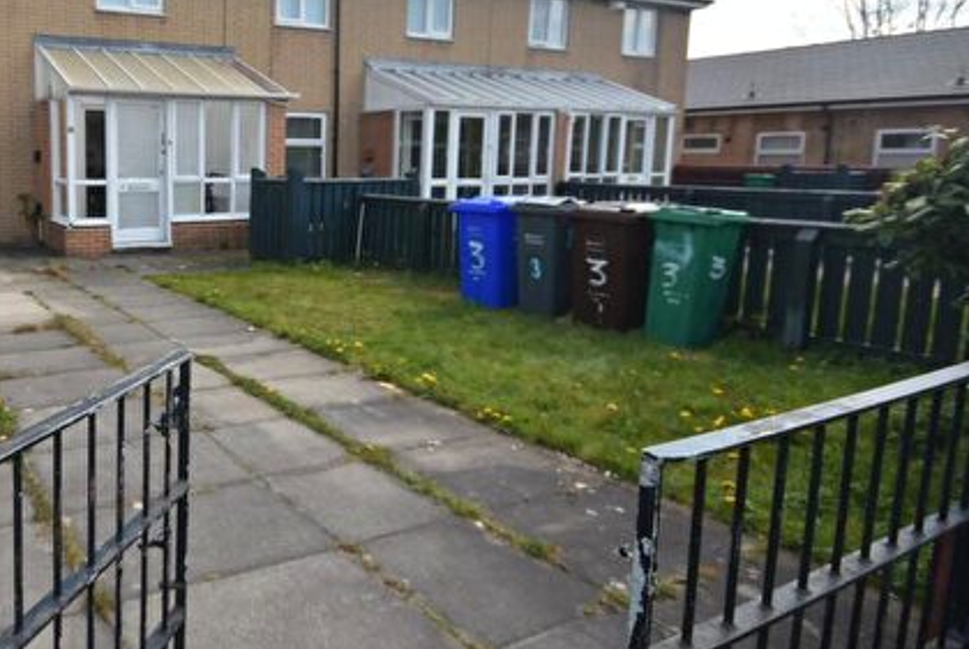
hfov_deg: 64.2
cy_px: 236
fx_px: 674
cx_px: 173
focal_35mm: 25
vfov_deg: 50.8
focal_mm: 10
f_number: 7.1
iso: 100
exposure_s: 1/200
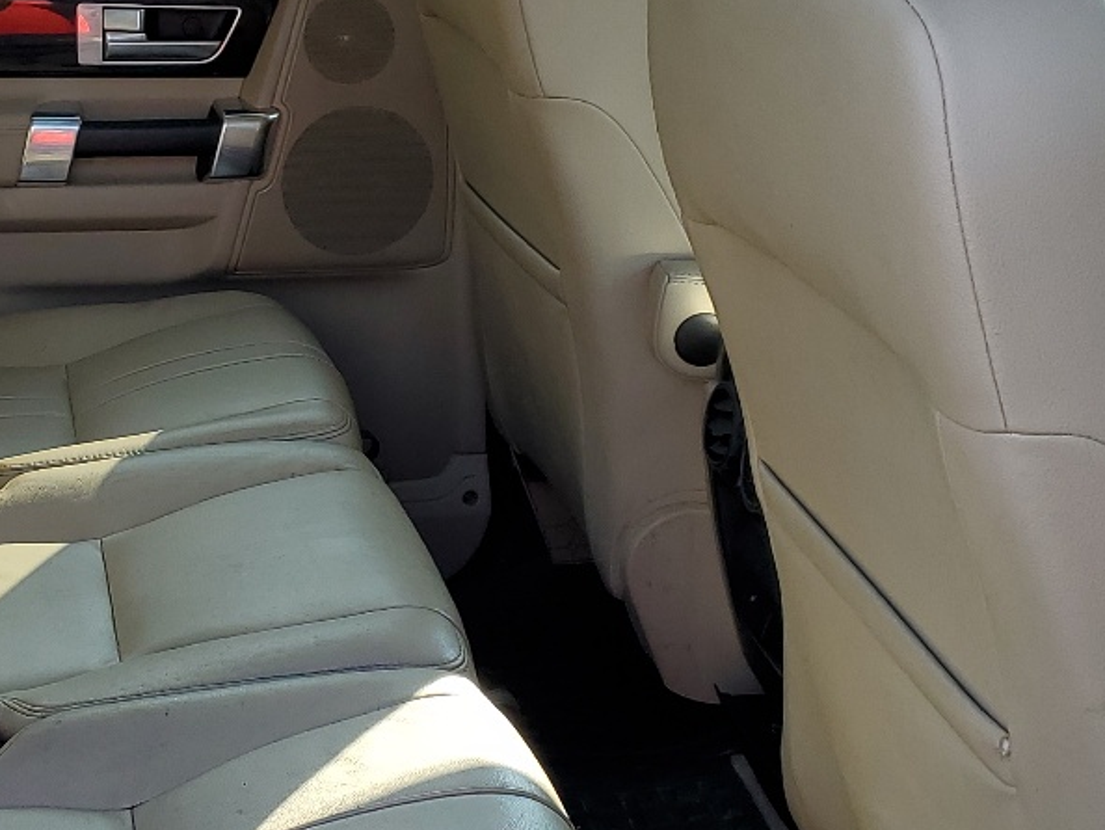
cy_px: 354
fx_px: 2235
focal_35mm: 70
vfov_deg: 21.0
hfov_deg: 27.0
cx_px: 166
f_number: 1.5
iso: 50
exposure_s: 1/370
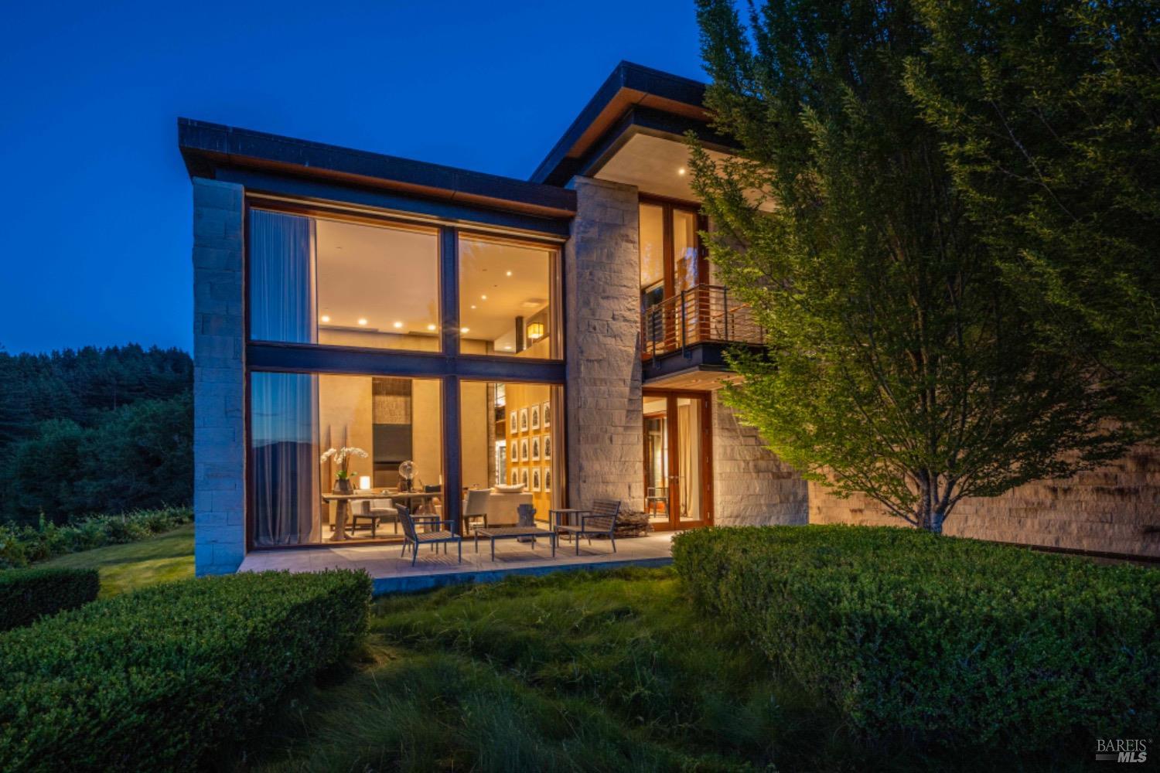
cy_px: 386
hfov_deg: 88.4
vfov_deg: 65.9
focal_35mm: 18
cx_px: 580
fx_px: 596
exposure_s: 5
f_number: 9
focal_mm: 18.5
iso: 250
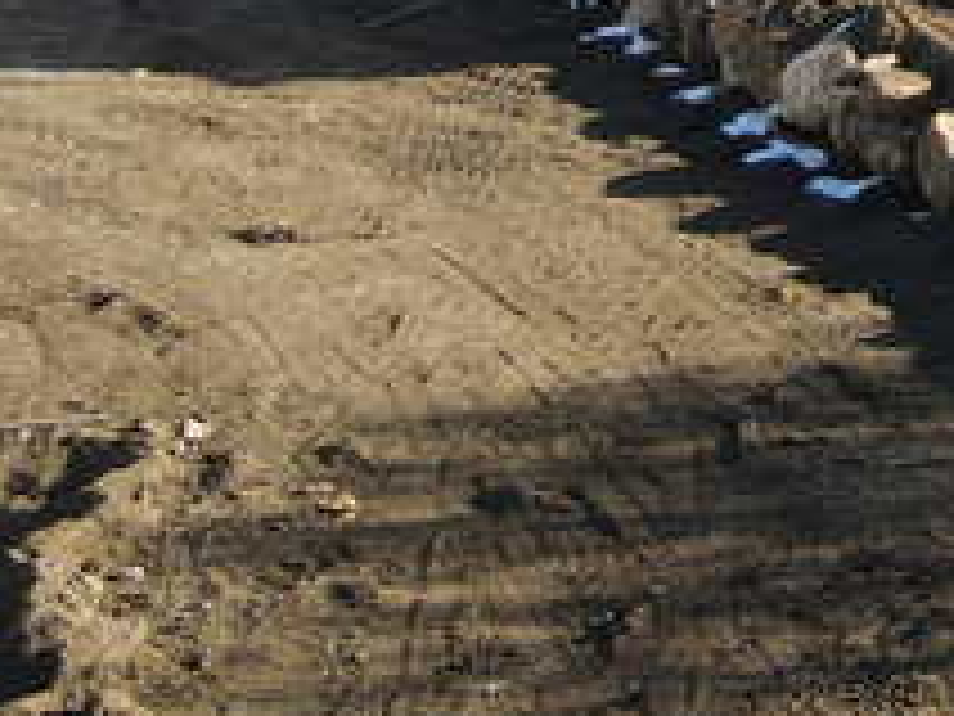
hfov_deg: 13.9
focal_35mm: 116
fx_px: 3197
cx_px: 2012
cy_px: -657
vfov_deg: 11.6
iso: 100
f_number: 2.8
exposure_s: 1/320
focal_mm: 4.5
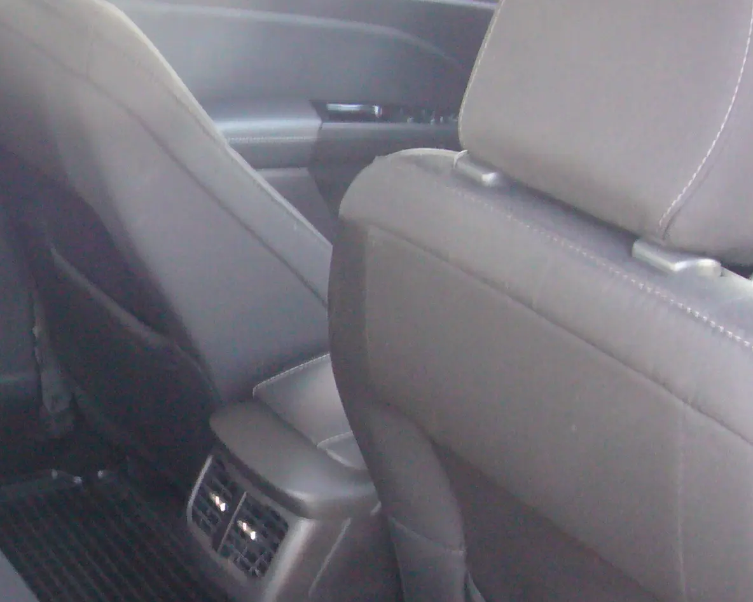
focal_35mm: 65
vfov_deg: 23.4
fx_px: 1448
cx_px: 41
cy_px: 376
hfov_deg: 27.8
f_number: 2.8
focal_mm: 4.6
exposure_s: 1/13
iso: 200
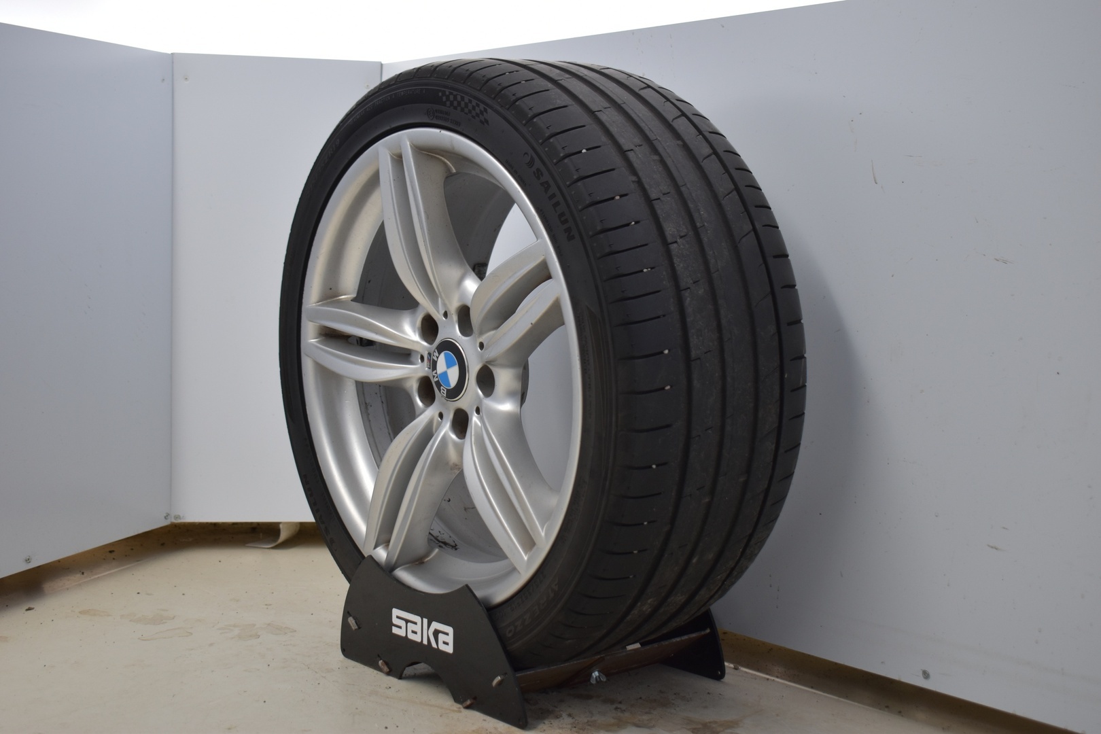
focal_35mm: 48
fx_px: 1468
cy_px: 367
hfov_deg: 41.1
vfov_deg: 28.1
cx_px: 550
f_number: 4.5
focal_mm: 32
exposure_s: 1/30
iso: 400
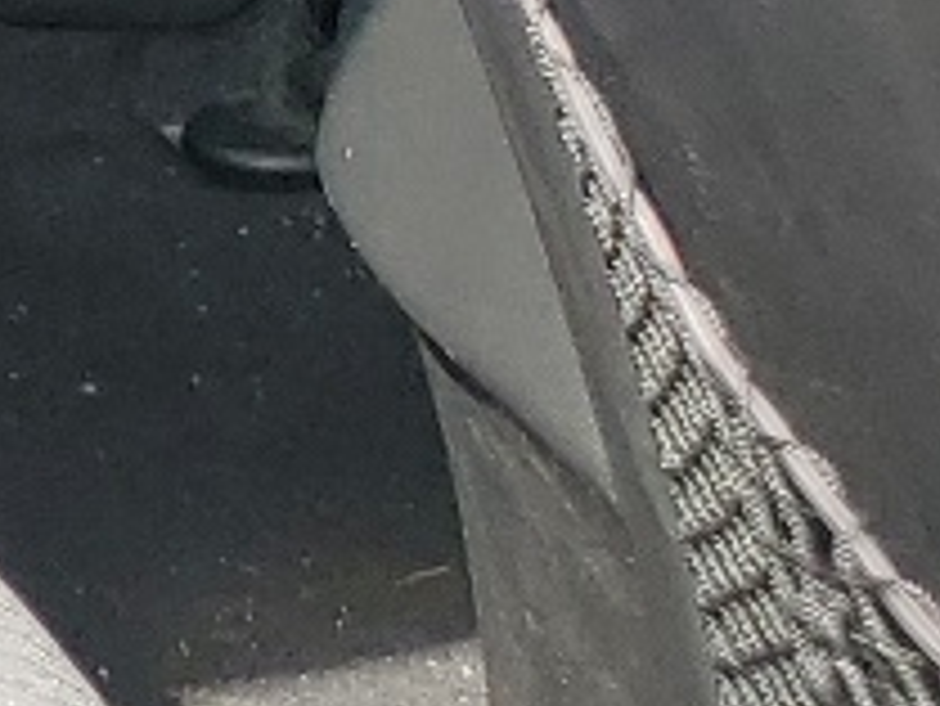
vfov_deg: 7.2
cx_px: -2123
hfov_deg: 8.1
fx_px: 5407
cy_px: -648
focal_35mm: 199
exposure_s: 1/526
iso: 50
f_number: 1.5
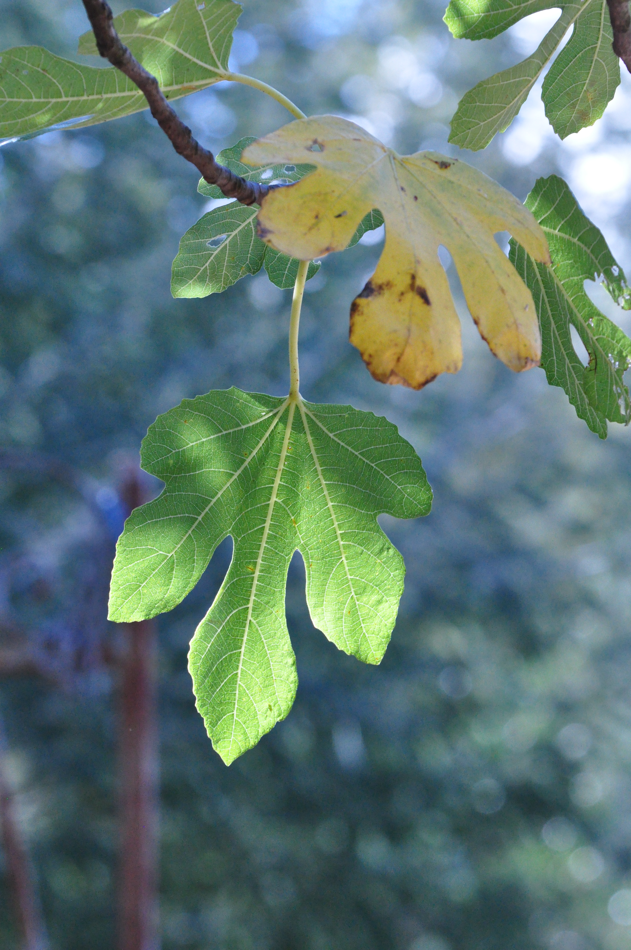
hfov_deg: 4.6
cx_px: 316
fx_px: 7907
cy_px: 475
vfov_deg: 6.9
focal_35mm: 300
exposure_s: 1/800
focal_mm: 200
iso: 2000
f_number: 9
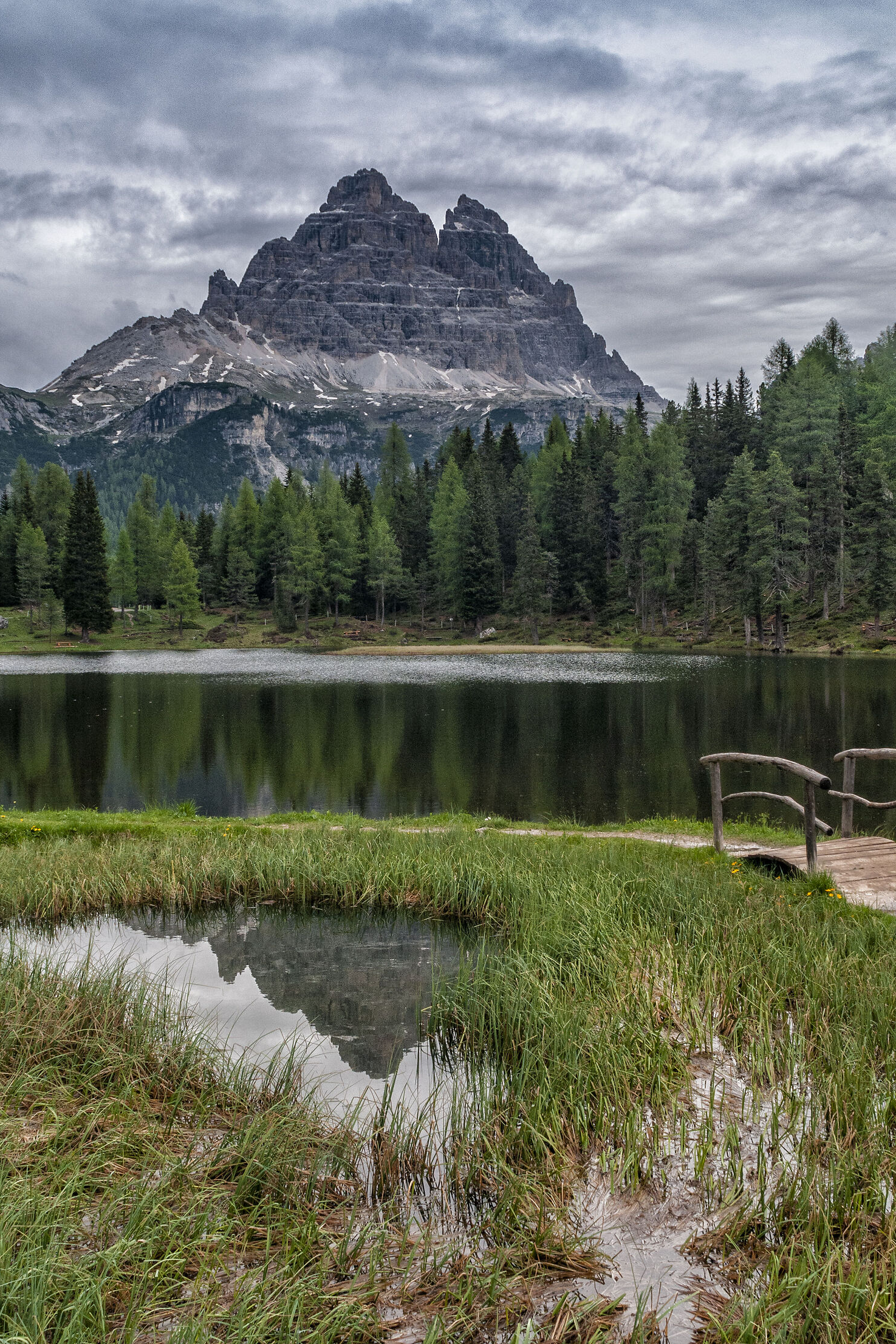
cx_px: 463
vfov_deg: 49.5
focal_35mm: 39
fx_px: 1456
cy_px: 627
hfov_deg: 34.2
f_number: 11
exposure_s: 1/80
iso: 400
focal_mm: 24
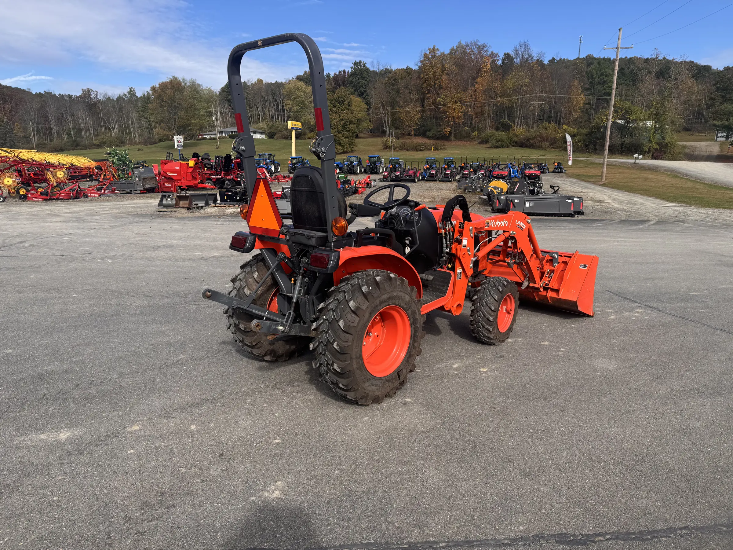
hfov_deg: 71.6
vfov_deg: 56.8
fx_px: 508
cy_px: 275
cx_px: 366
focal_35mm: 24
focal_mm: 6.76
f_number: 1.78
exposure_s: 1/3413
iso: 80
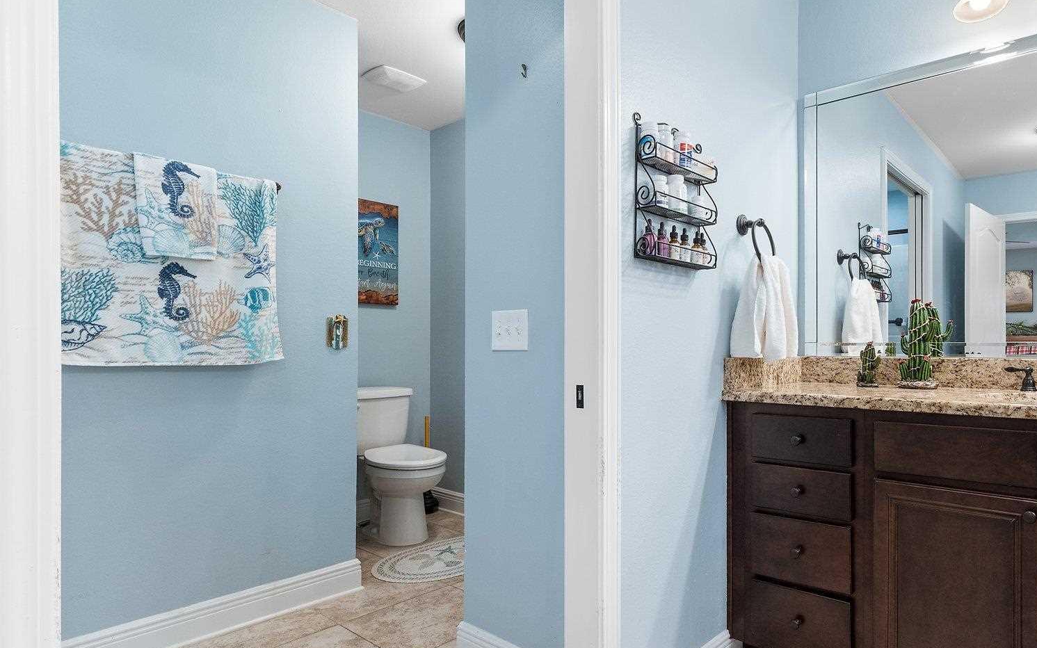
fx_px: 594
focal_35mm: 21
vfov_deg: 57.2
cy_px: 349
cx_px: 690
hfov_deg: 79.6
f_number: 8
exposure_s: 1/2.5
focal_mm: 10
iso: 400
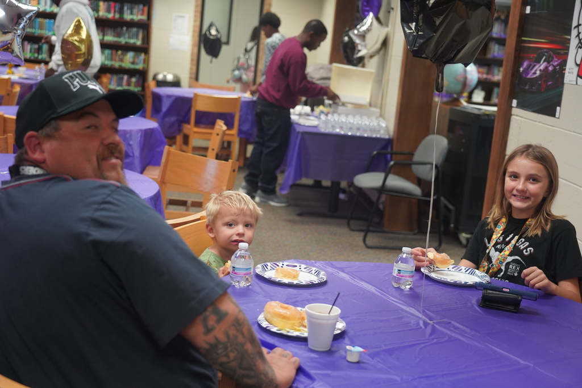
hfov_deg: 38.2
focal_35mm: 52
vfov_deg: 26.0
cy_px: 194
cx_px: 291
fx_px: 841
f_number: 4
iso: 2000
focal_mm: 52
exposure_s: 1/160
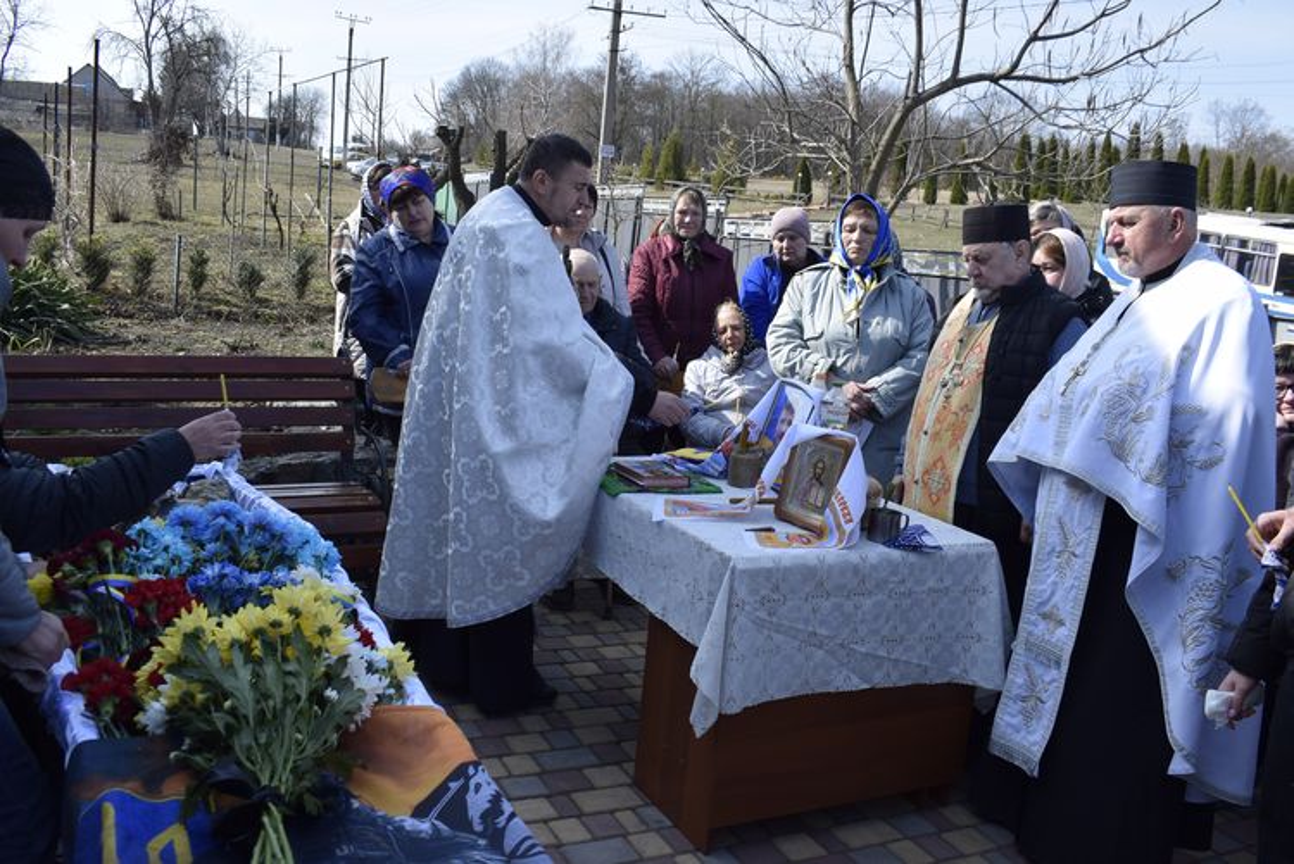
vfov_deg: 41.8
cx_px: 647
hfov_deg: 59.5
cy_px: 432
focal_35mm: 32
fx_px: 1133
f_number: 8
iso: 200
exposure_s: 1/250
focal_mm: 21
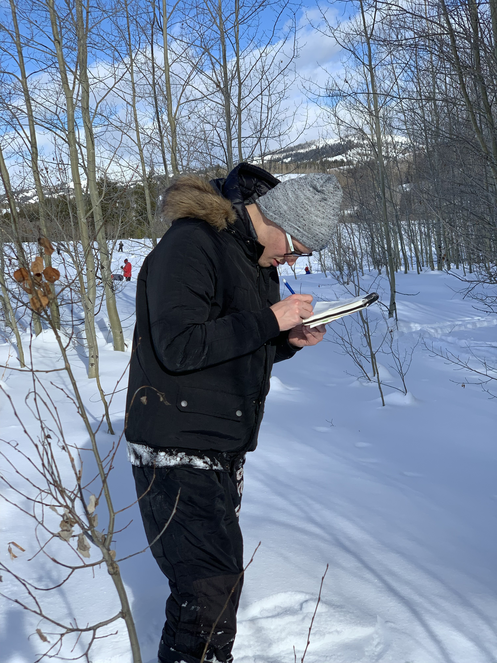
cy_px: 332
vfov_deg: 36.8
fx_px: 995
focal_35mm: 52
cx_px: 248
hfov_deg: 28.0
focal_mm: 6
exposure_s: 1/1043
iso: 16
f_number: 2.4
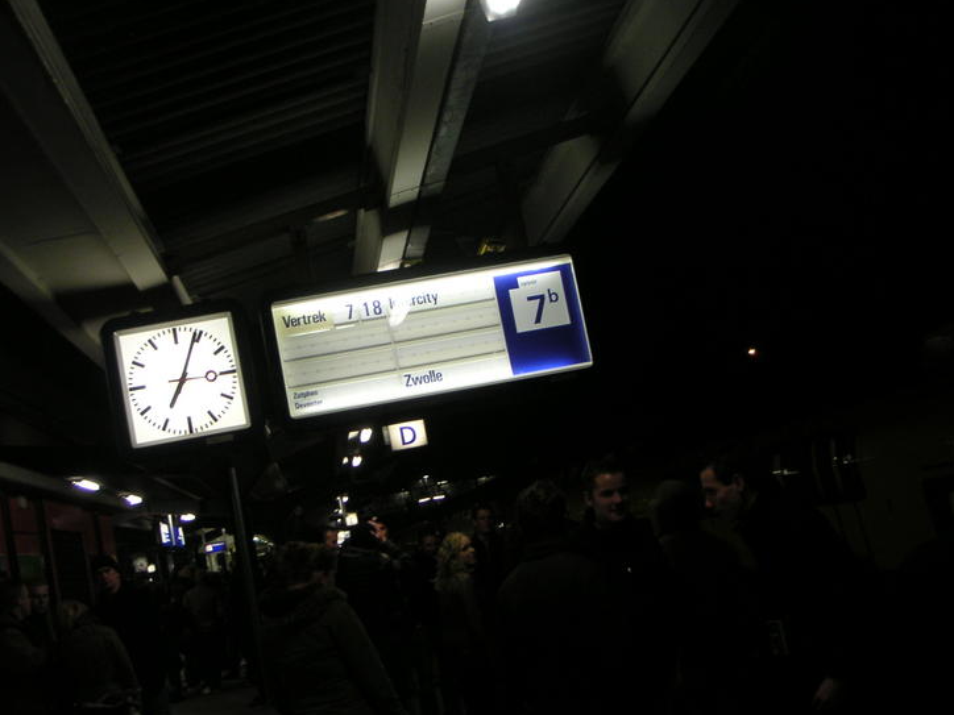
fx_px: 1157
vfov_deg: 34.3
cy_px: 357
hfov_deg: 44.7
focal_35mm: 42
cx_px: 432
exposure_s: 1/20
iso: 100
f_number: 2.8
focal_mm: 6
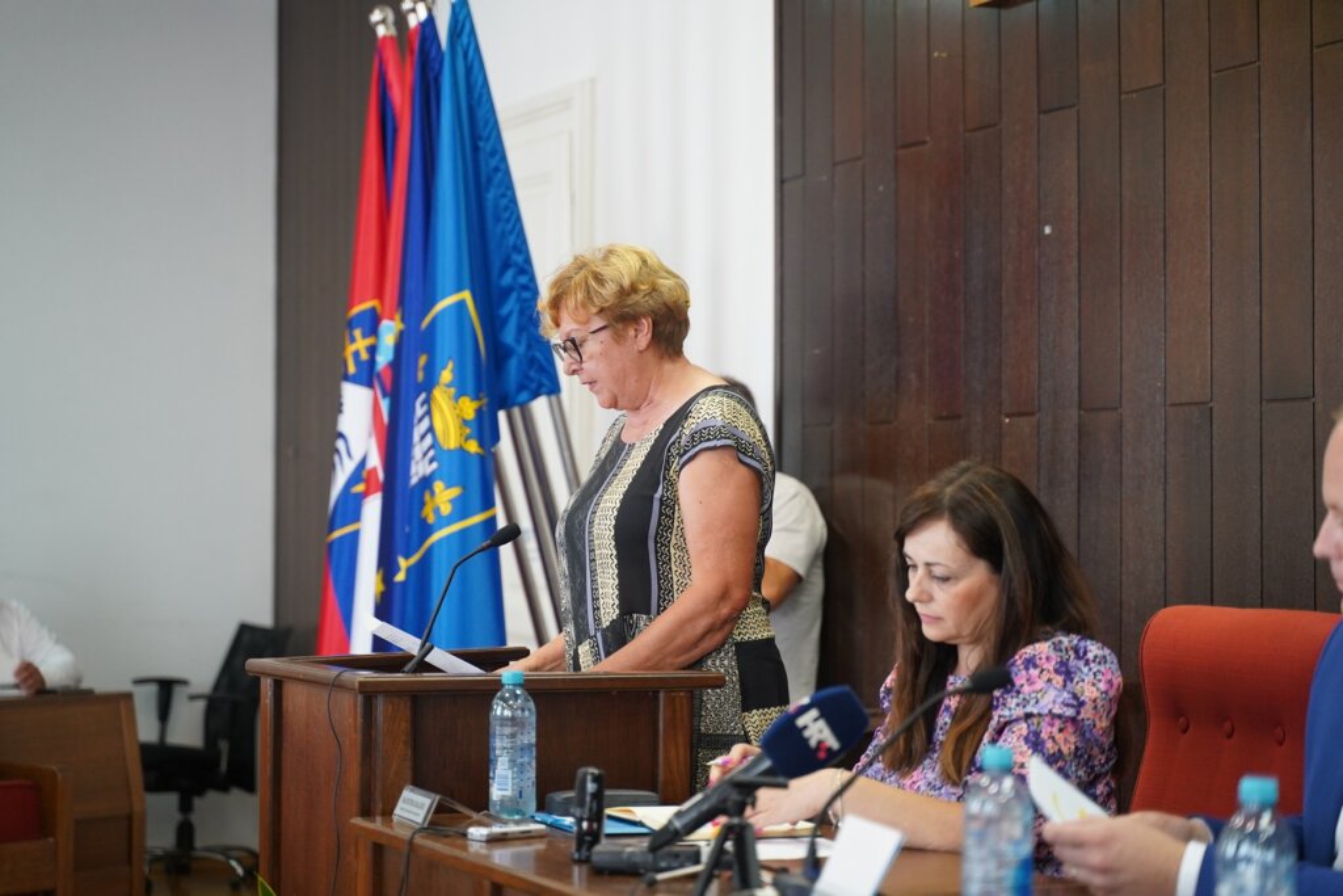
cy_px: 448
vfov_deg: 18.2
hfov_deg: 27.0
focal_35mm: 75
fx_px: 2798
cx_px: 672
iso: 2000
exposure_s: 1/250
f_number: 2.8
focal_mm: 75
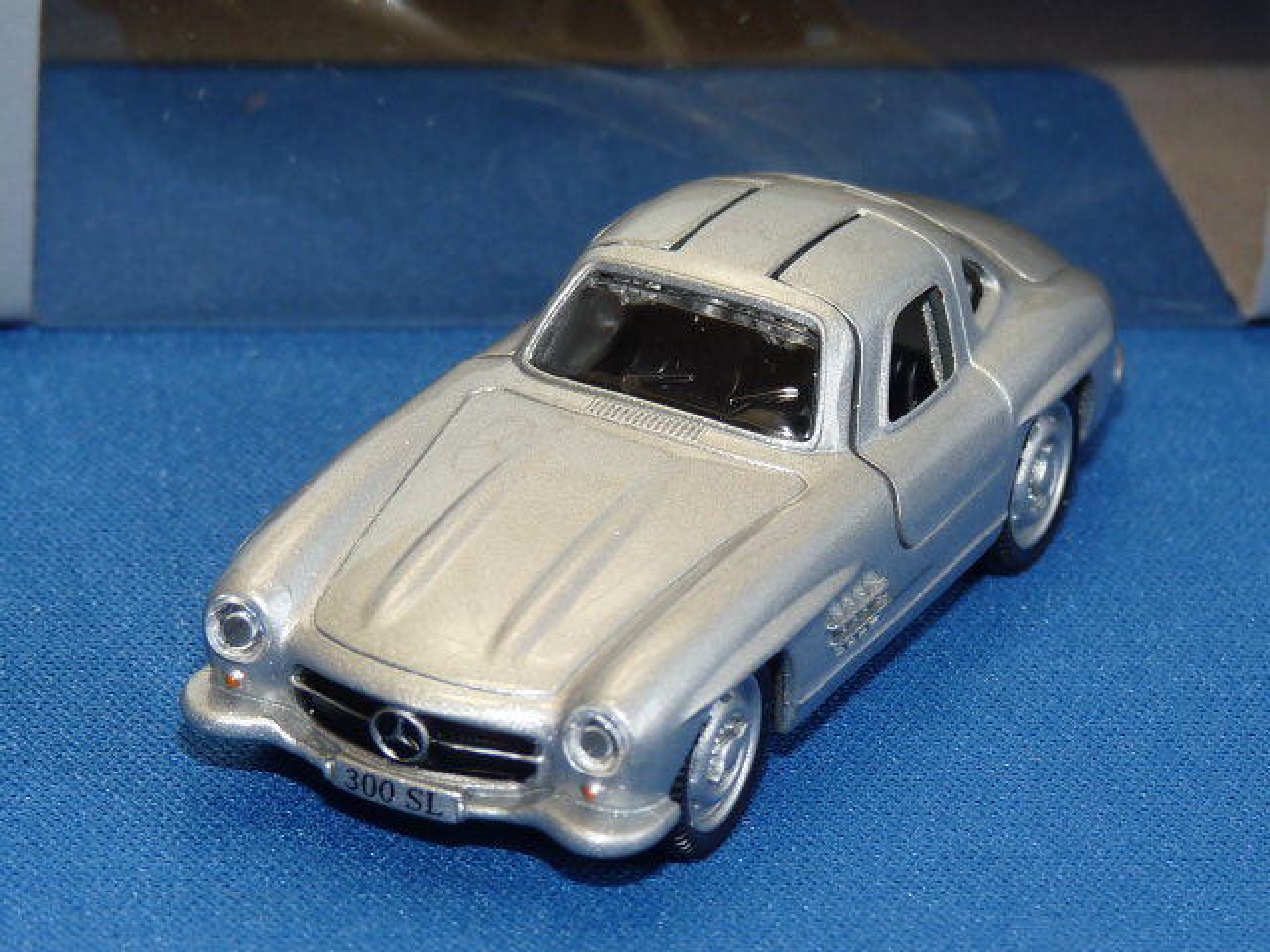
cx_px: 635
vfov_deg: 7.5
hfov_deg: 9.9
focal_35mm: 199
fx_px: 7301
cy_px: 476
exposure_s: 1/40
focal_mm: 20.1
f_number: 3.6
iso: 100
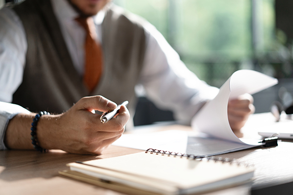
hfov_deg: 36.2
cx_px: 146
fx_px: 448
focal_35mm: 55
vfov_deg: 24.6
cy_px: 98
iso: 200
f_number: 1.8
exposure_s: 1/100
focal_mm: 55
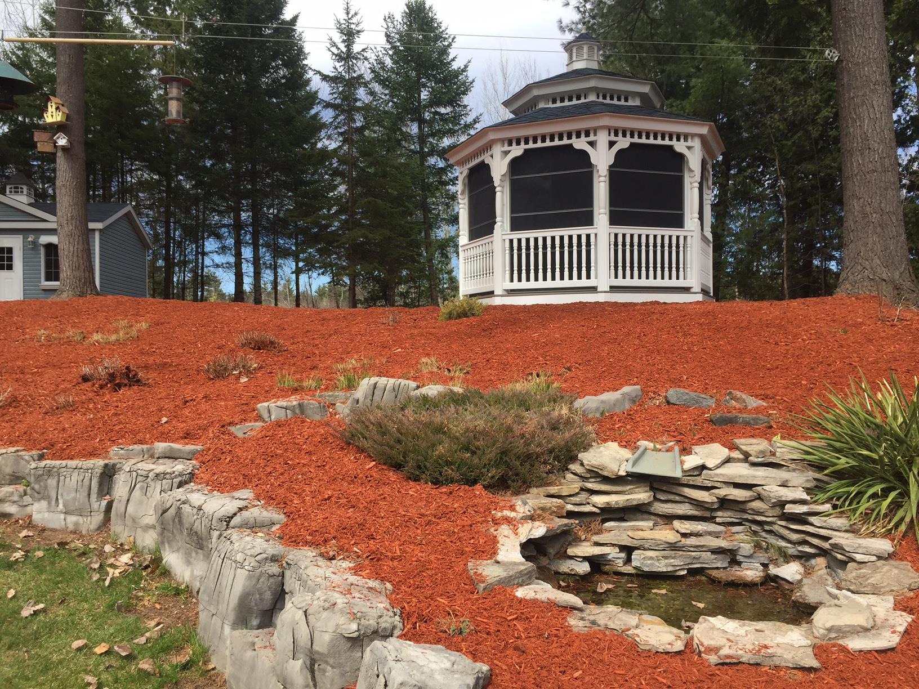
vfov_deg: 48.2
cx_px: 460
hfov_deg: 61.7
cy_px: 344
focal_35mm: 29
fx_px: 770
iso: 32
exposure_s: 1/1041
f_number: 2.2
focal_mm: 4.15
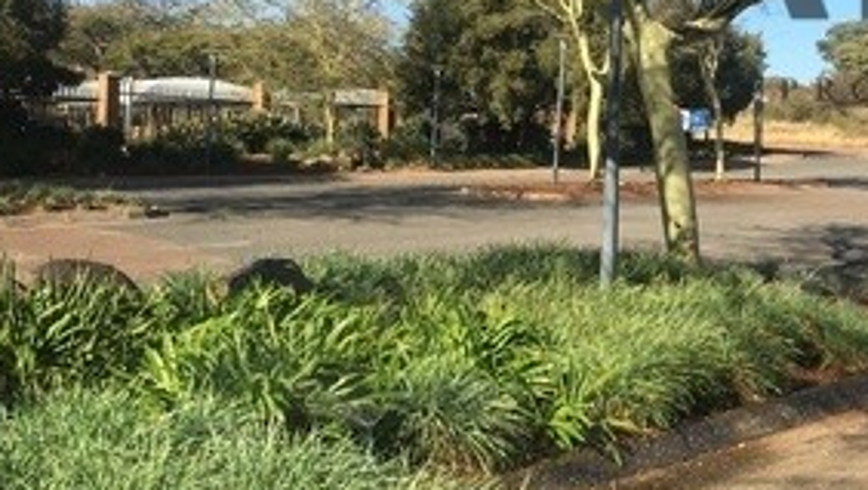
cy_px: 125
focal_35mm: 56
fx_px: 1290
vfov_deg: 21.3
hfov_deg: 36.5
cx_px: 628
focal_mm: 4.15
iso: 25
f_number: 2.2
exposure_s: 1/938
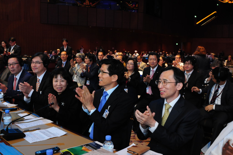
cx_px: 116
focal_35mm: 36
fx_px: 233
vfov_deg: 36.8
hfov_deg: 53.2
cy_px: 78
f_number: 5.6
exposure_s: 1/60
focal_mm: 24
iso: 1000
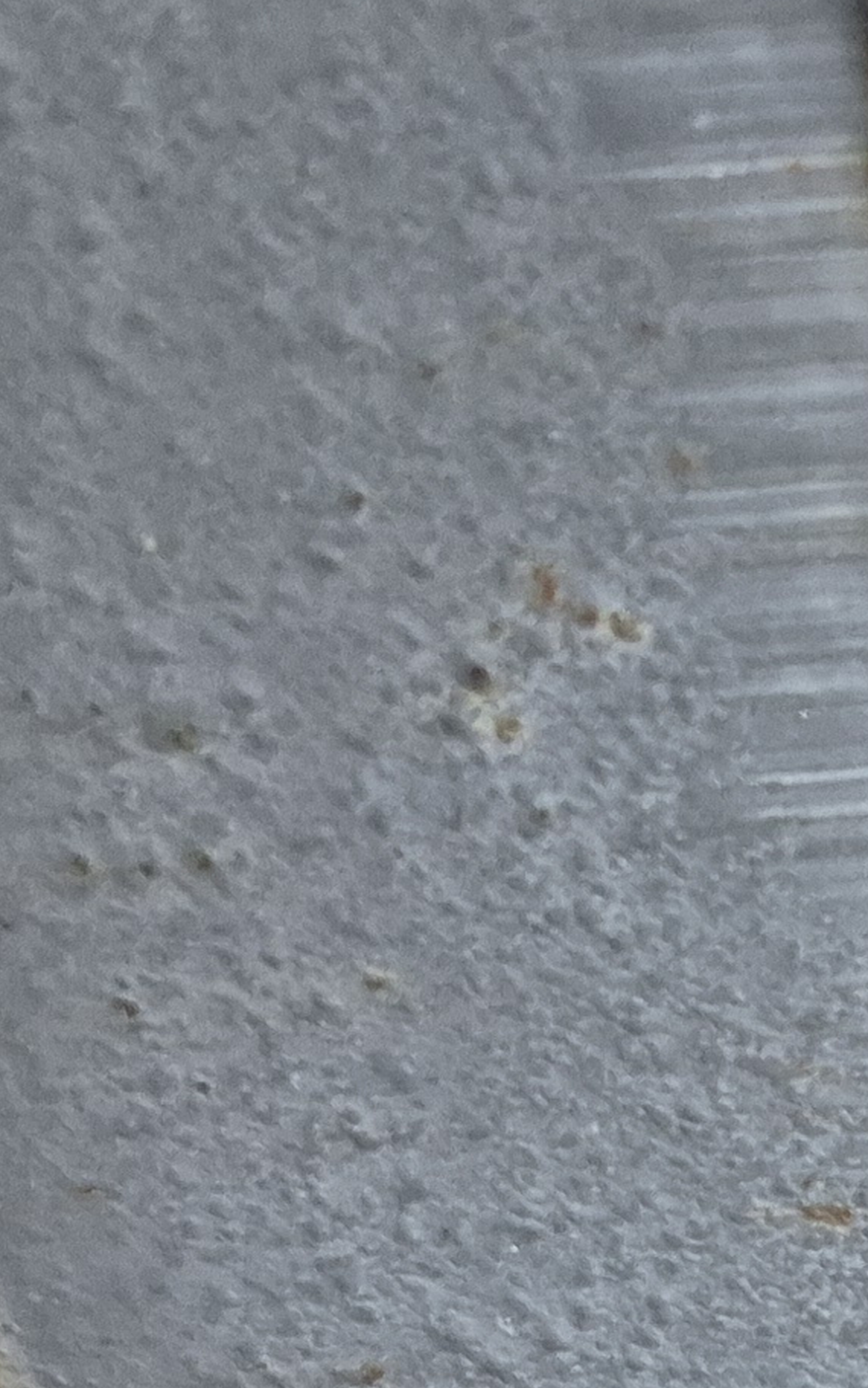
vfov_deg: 18.8
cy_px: 1489
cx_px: 1667
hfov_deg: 11.2
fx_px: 4047
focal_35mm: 107
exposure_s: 1/60
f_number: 1.8
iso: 1600
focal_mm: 5.4
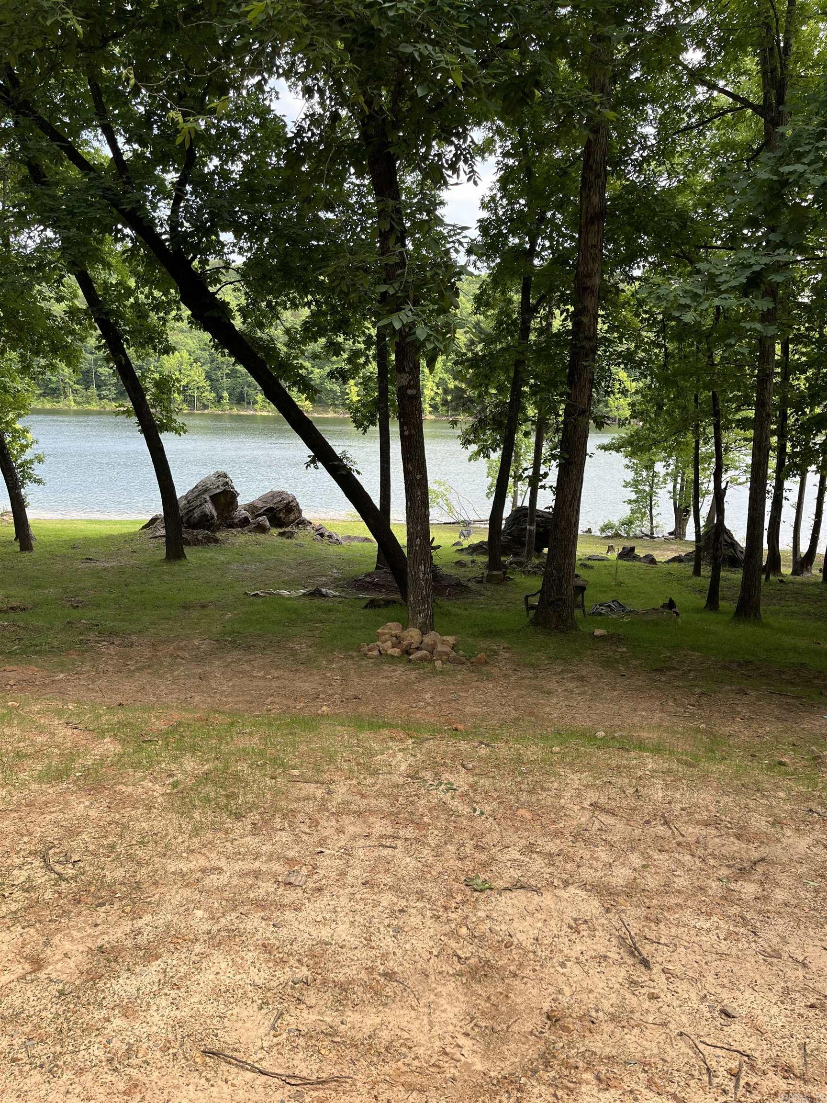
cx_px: 414
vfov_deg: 67.3
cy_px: 552
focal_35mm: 26
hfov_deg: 53.1
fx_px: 828
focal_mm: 5.1
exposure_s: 1/732
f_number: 1.6
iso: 50
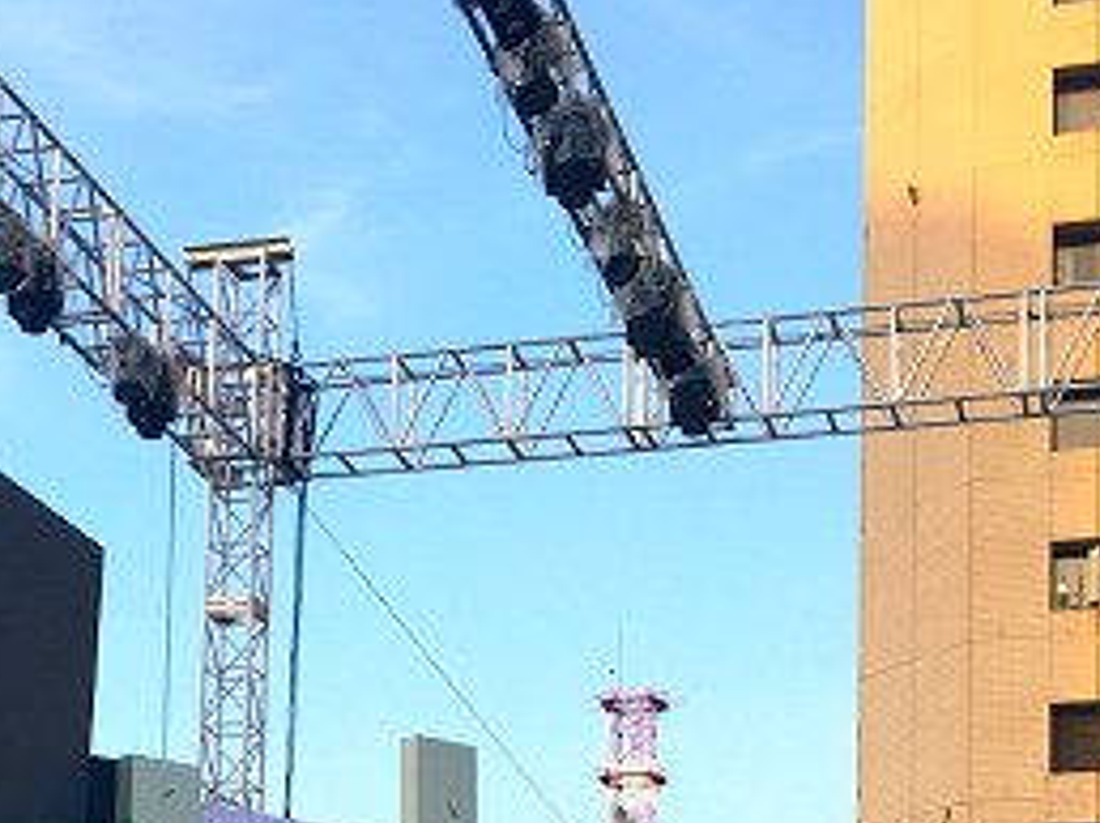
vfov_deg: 17.1
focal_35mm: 81
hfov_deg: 23.9
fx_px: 2572
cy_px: 1079
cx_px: 307
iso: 25
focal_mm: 4.15
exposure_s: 1/569
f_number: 2.2
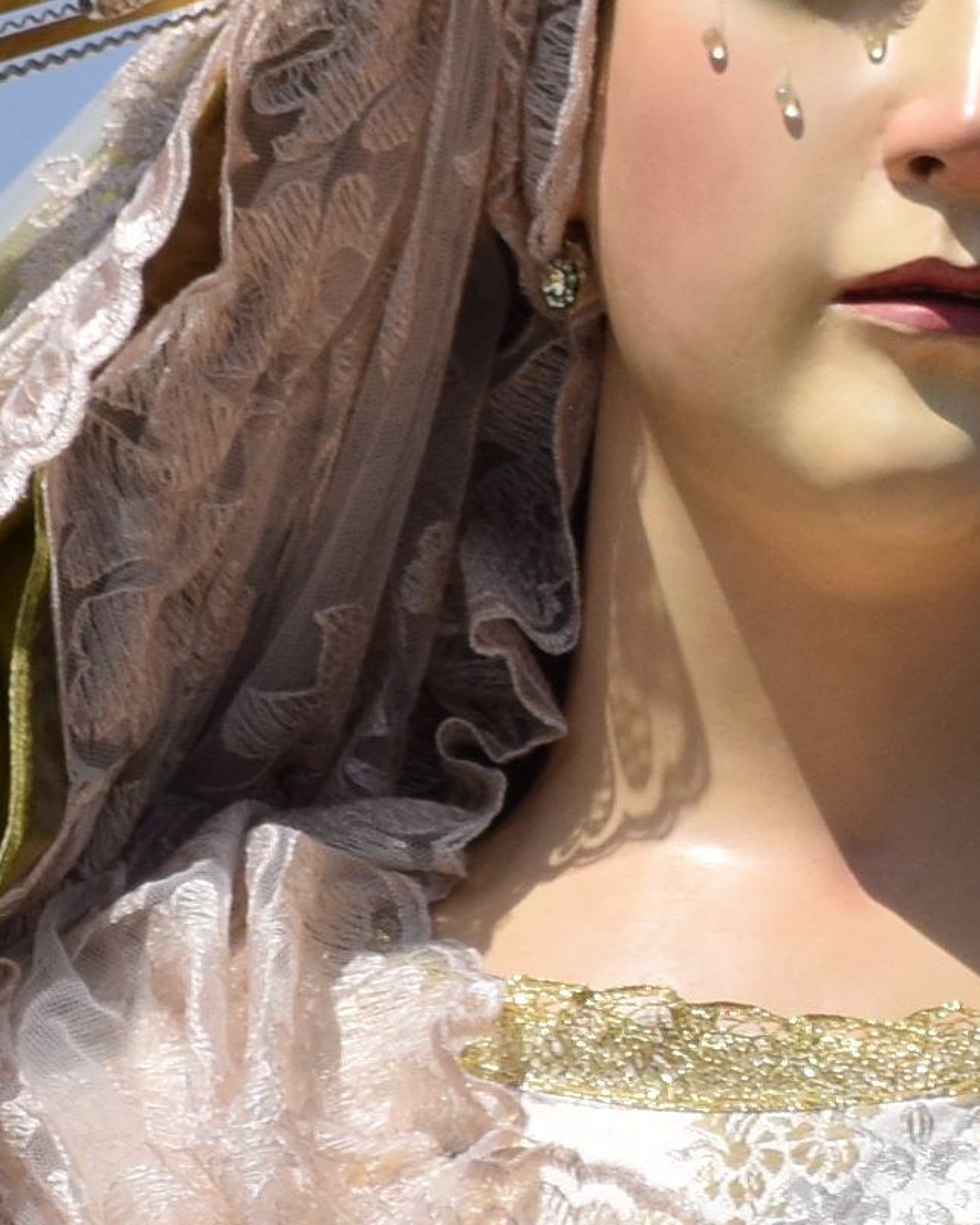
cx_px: 1232
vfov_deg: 0.9
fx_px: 76412
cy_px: 440
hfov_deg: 0.7
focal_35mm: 2108
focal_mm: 200
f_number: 5.6
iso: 100
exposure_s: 1/1000
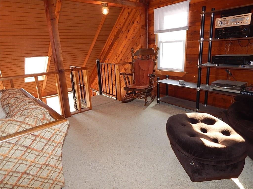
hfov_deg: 76.4
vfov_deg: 61.1
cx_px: 126
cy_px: 94
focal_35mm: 22
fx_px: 161
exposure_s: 1/30
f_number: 3
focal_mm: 4
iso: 200
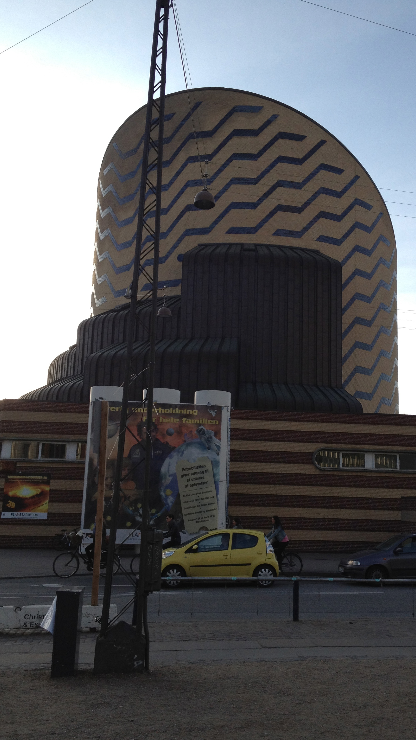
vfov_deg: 51.6
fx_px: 765
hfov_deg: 30.3
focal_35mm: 39
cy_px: 371
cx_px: 251
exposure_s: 1/890
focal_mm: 4.28
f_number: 2.4
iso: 64
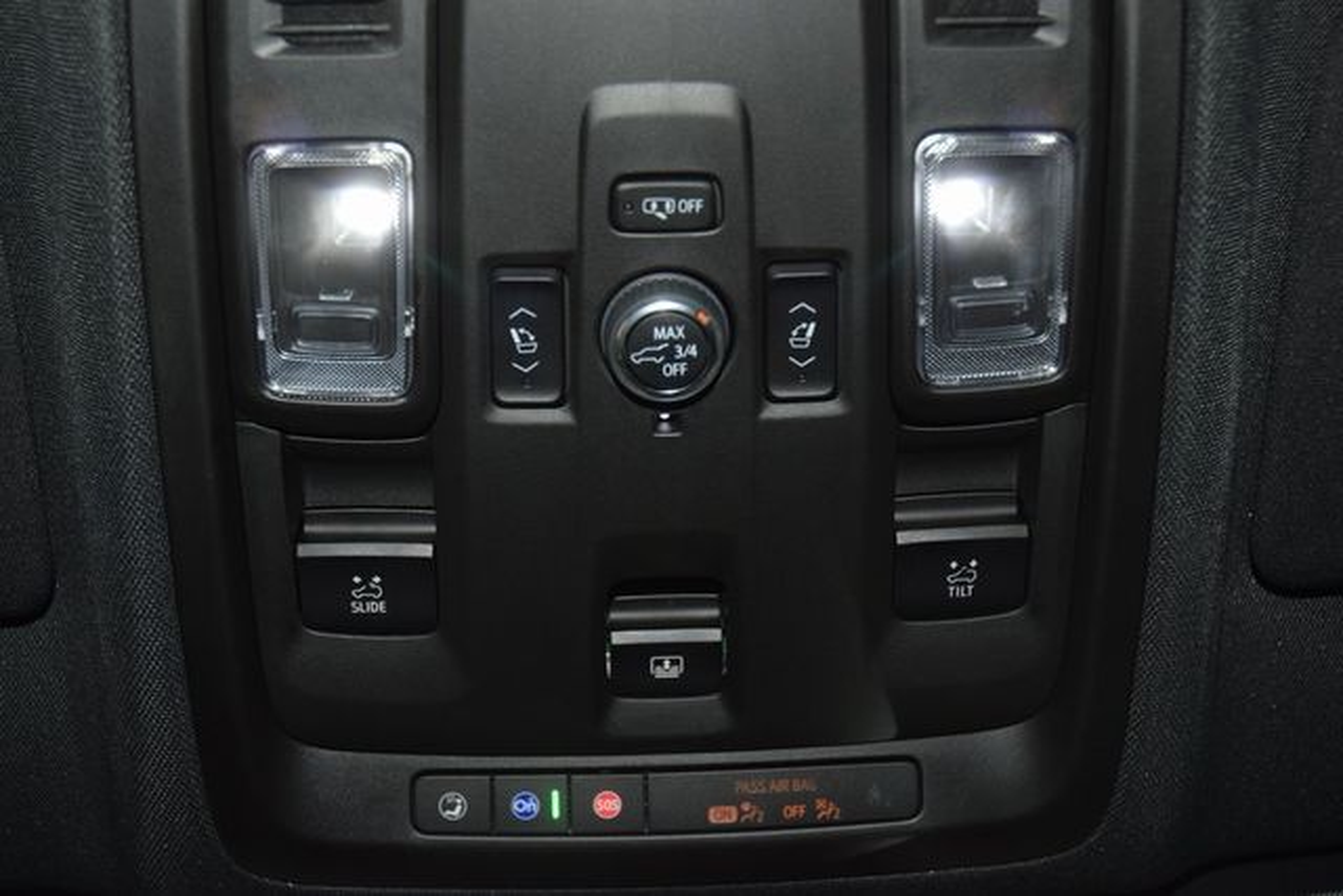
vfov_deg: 30.9
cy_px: 448
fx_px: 1623
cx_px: 672
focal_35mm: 44
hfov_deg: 45.0
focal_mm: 29
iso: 800
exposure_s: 1/100
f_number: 3.8
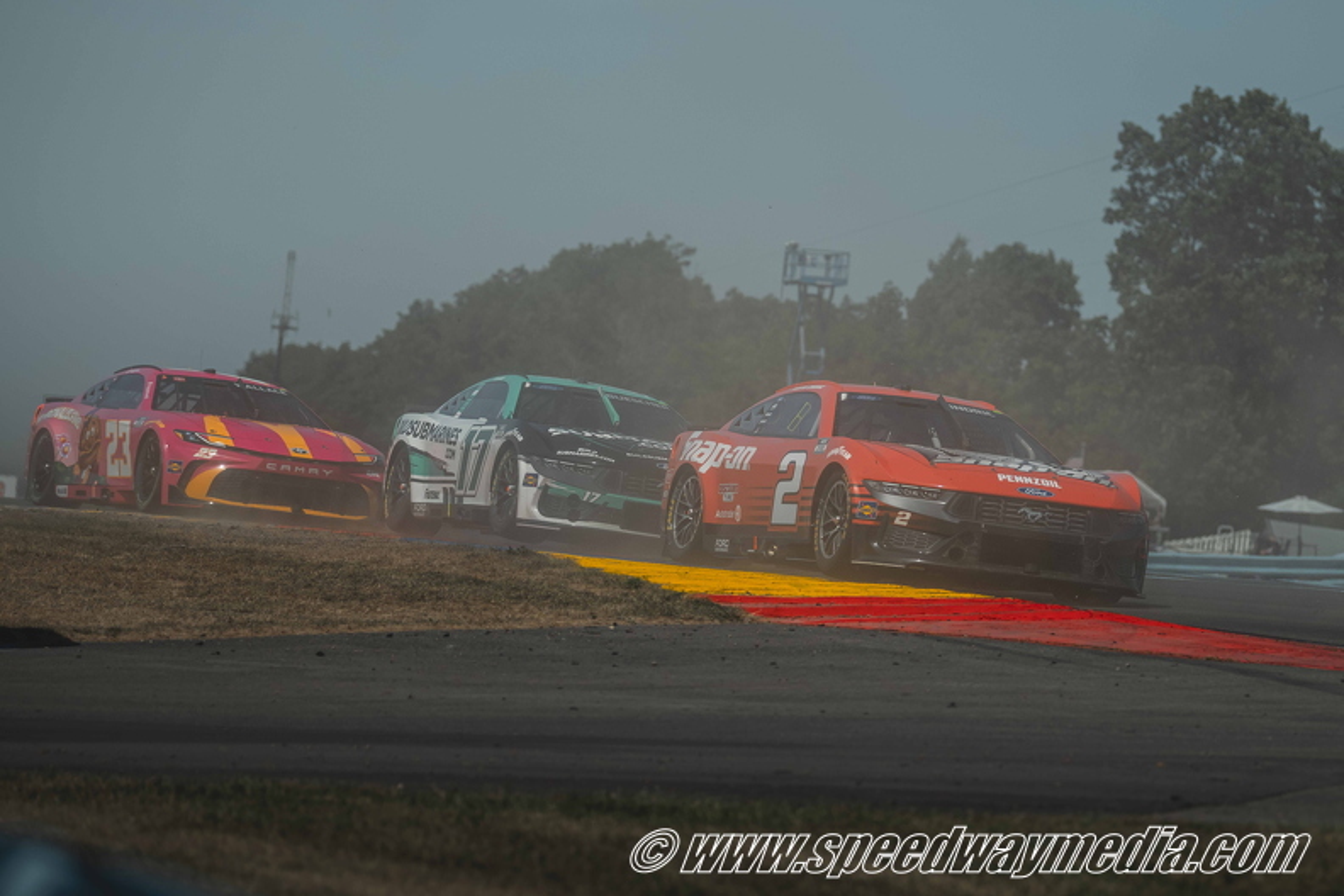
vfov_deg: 11.8
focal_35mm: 116
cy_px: 448
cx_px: 672
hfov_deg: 17.6
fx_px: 4330
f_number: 2.8
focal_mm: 116
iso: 100
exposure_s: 1/3200
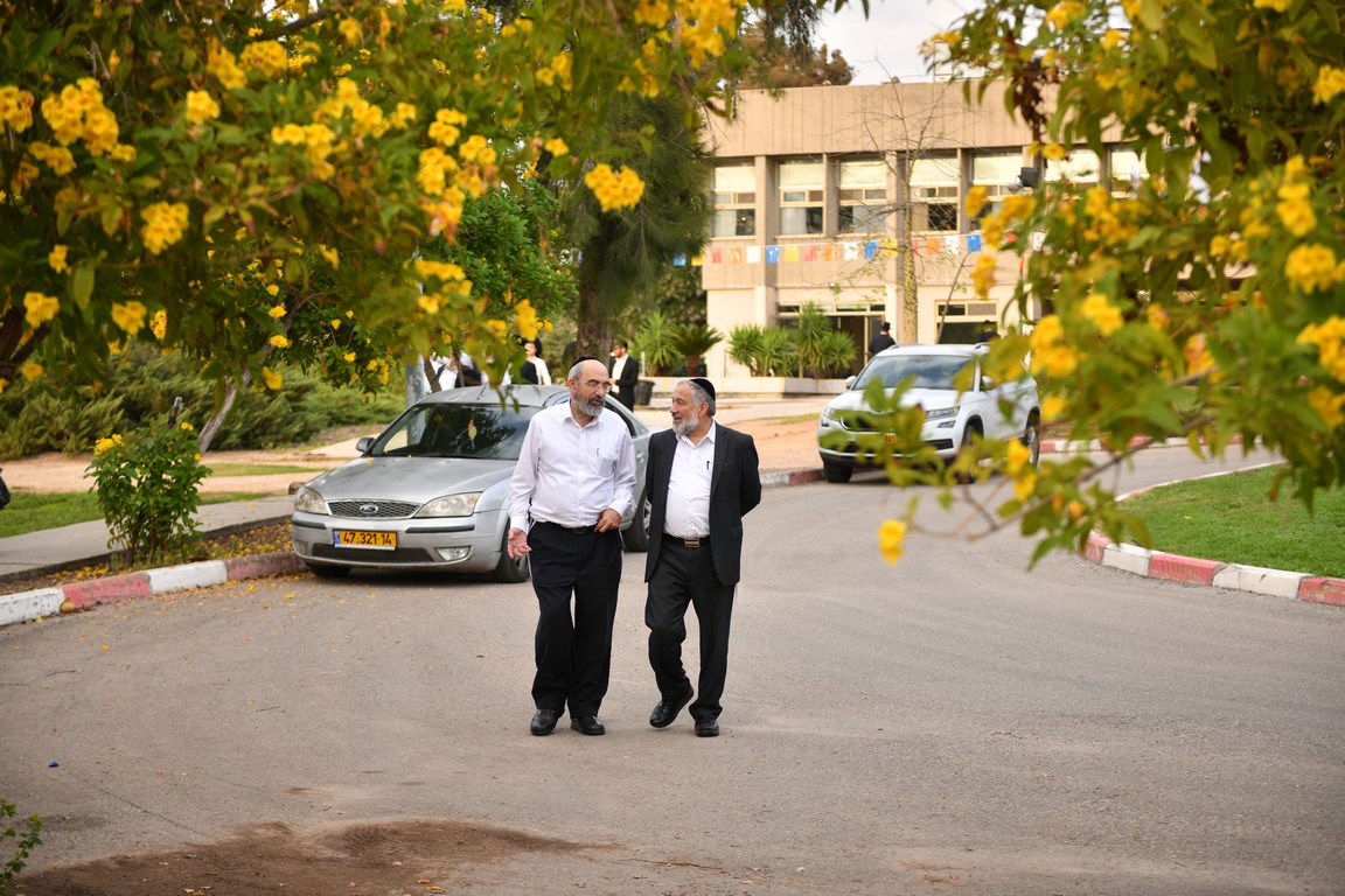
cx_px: 672
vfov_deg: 19.5
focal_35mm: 70
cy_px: 448
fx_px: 2615
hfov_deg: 28.8
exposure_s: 1/125
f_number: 22
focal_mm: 70
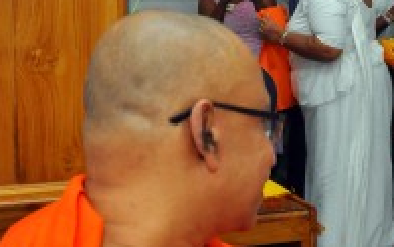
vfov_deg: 13.3
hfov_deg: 19.8
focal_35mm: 99
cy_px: 144
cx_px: 475
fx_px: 1059
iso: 1000
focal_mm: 21
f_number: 8
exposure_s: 1/160
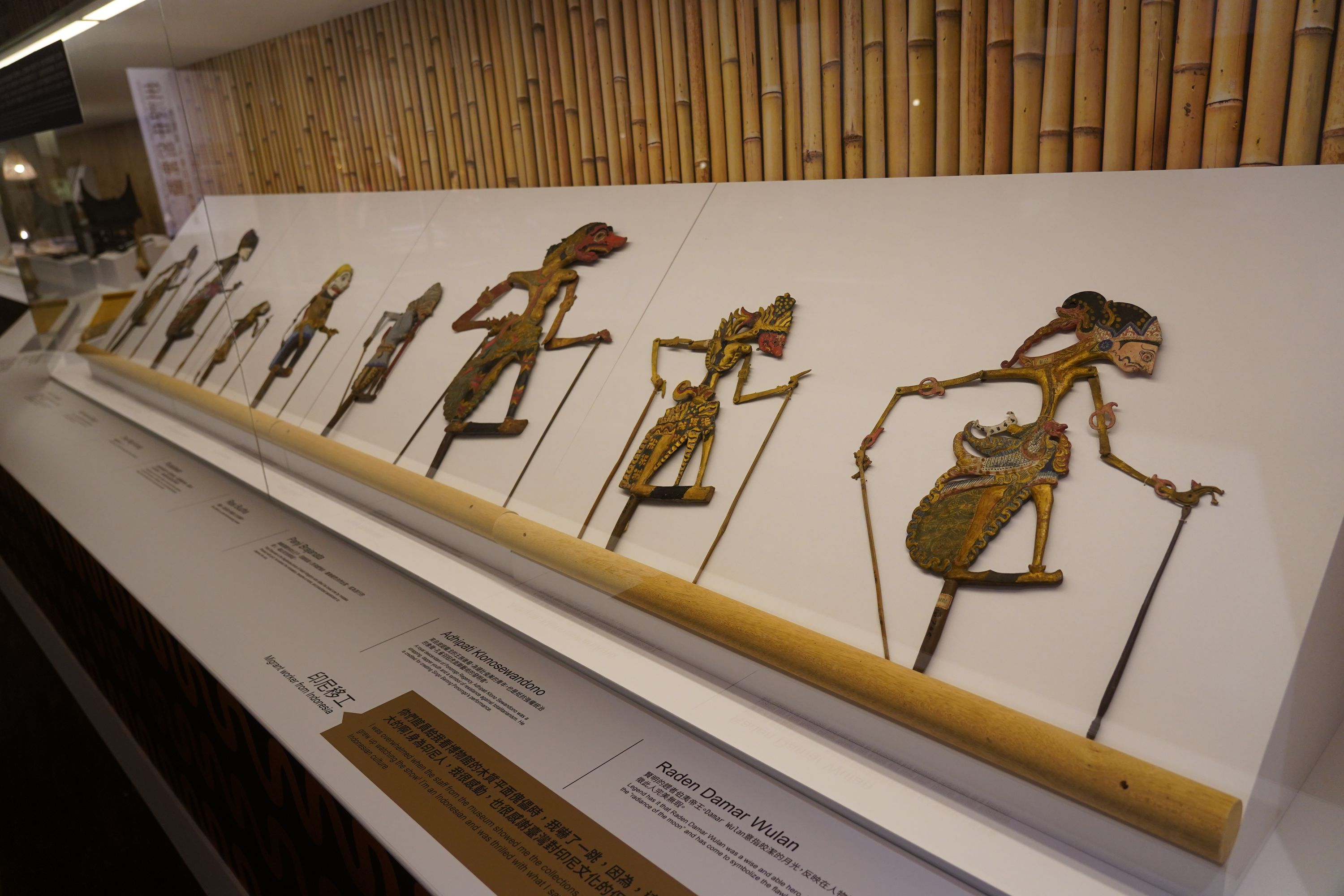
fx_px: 933
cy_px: 448
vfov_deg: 51.3
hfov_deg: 71.5
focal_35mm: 25
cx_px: 672
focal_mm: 25
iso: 1600
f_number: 4
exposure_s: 1/30
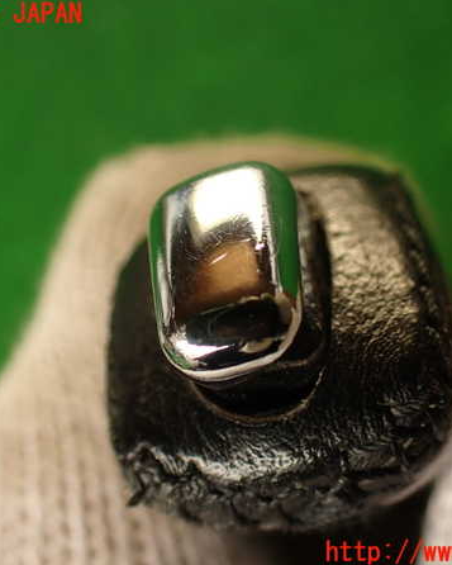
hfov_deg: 35.7
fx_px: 702
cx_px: 232
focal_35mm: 42
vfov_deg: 43.8
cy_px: 284
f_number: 2.4
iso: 200
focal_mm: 5.79
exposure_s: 1/60
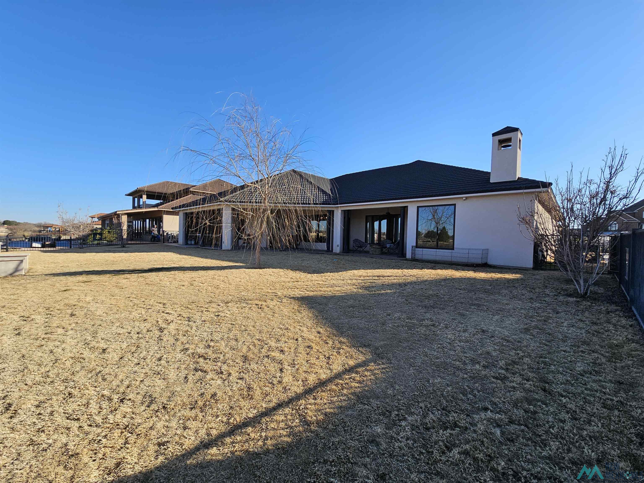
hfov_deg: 106.2
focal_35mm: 13
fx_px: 242
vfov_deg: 89.9
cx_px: 322
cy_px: 242
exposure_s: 1/1756
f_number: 2.2
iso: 50
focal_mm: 2.2
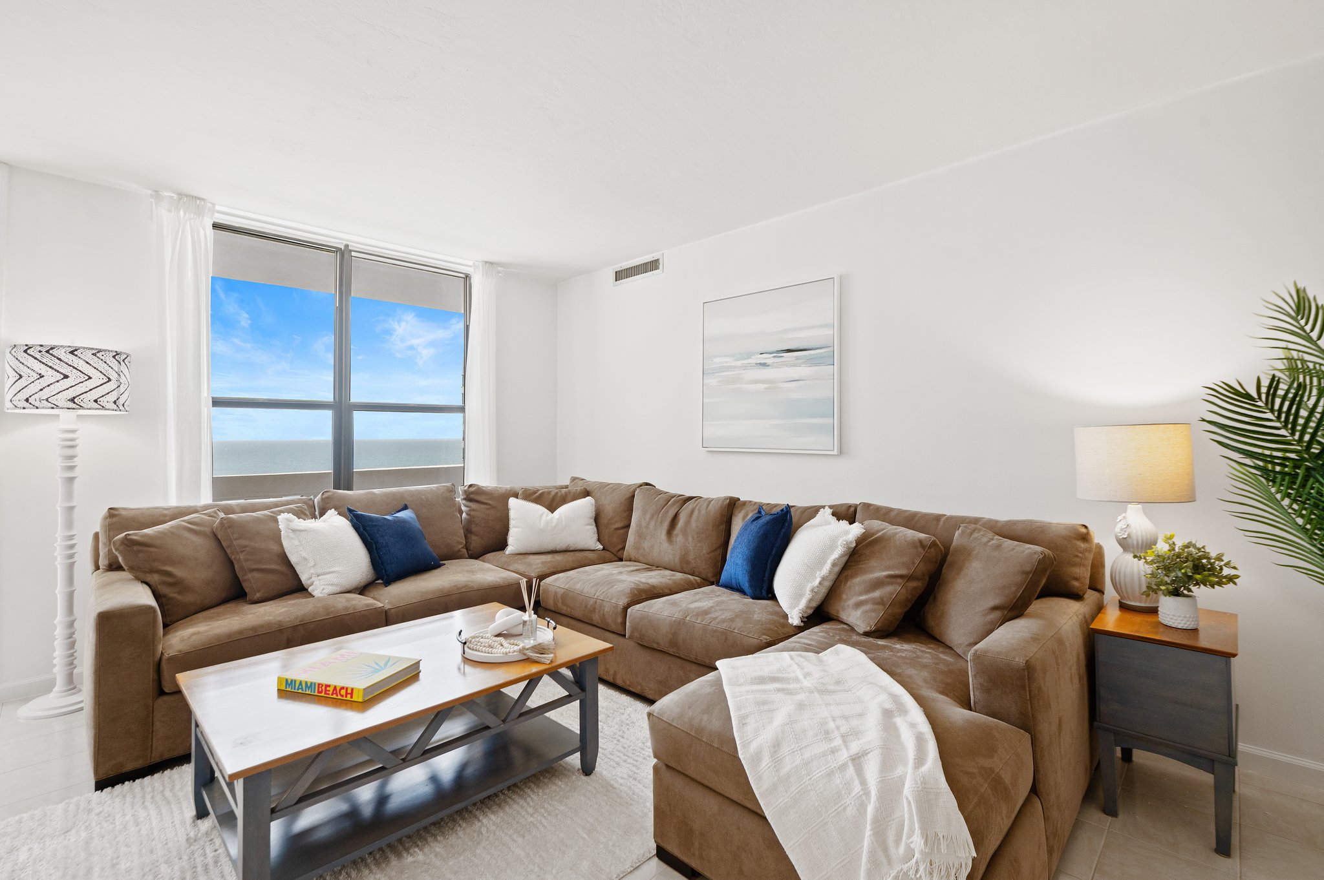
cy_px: 440
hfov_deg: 96.8
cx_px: 662
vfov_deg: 73.7
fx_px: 588
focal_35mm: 16
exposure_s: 1/20
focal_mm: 16
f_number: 8
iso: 200
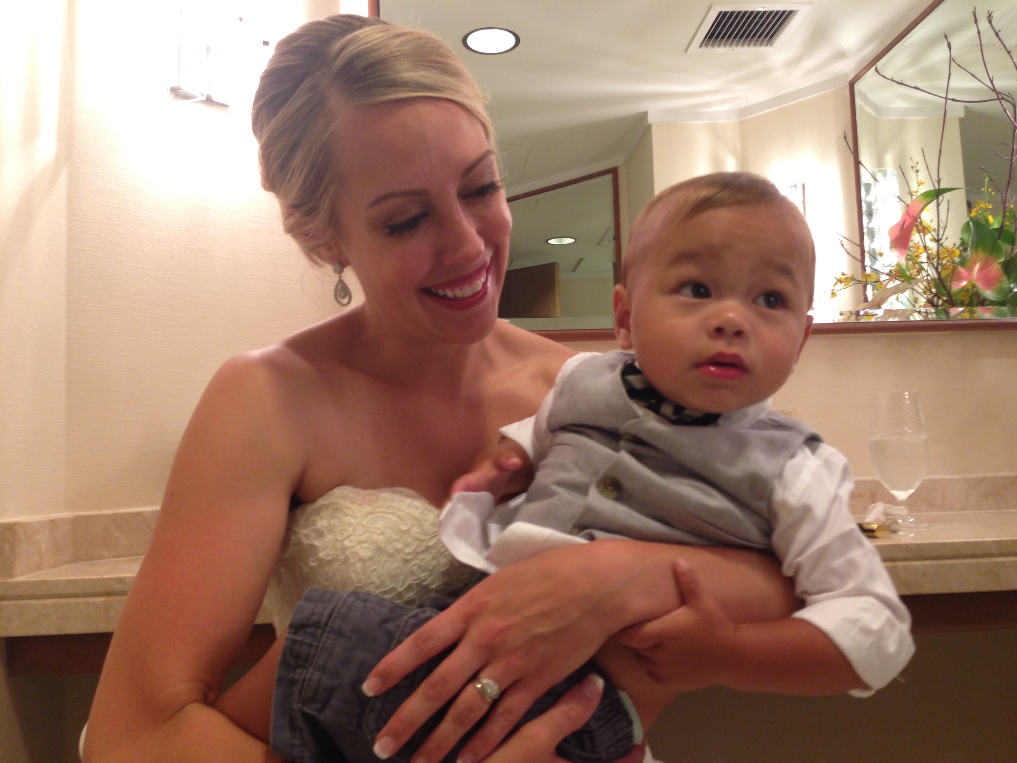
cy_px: 382
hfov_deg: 55.4
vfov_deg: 42.9
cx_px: 508
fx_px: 970
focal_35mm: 33
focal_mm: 4.12
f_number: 2.4
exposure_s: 1/20
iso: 80
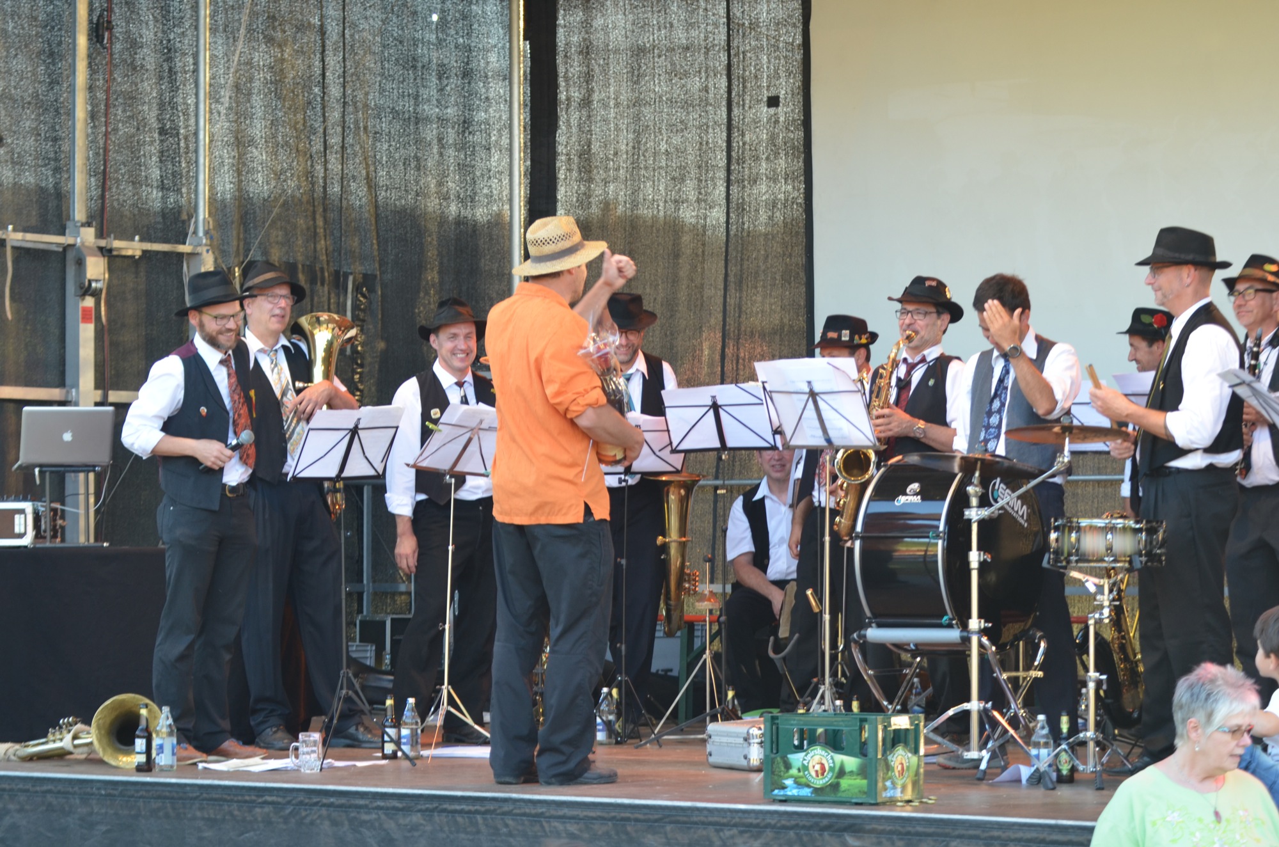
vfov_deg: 13.0
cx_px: 640
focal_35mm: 105
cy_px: 424
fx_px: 3722
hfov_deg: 19.5
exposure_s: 1/80
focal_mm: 70
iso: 400
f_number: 4.5
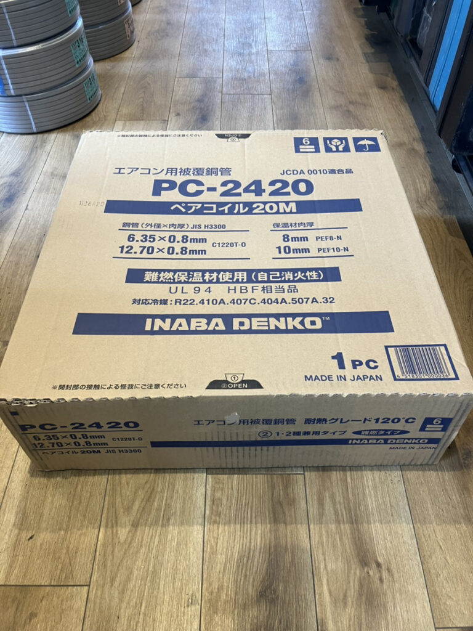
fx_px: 510
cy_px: 316
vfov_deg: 63.4
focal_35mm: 28
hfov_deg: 49.7
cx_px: 236
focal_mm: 3.99
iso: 64
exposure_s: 1/50
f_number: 1.8
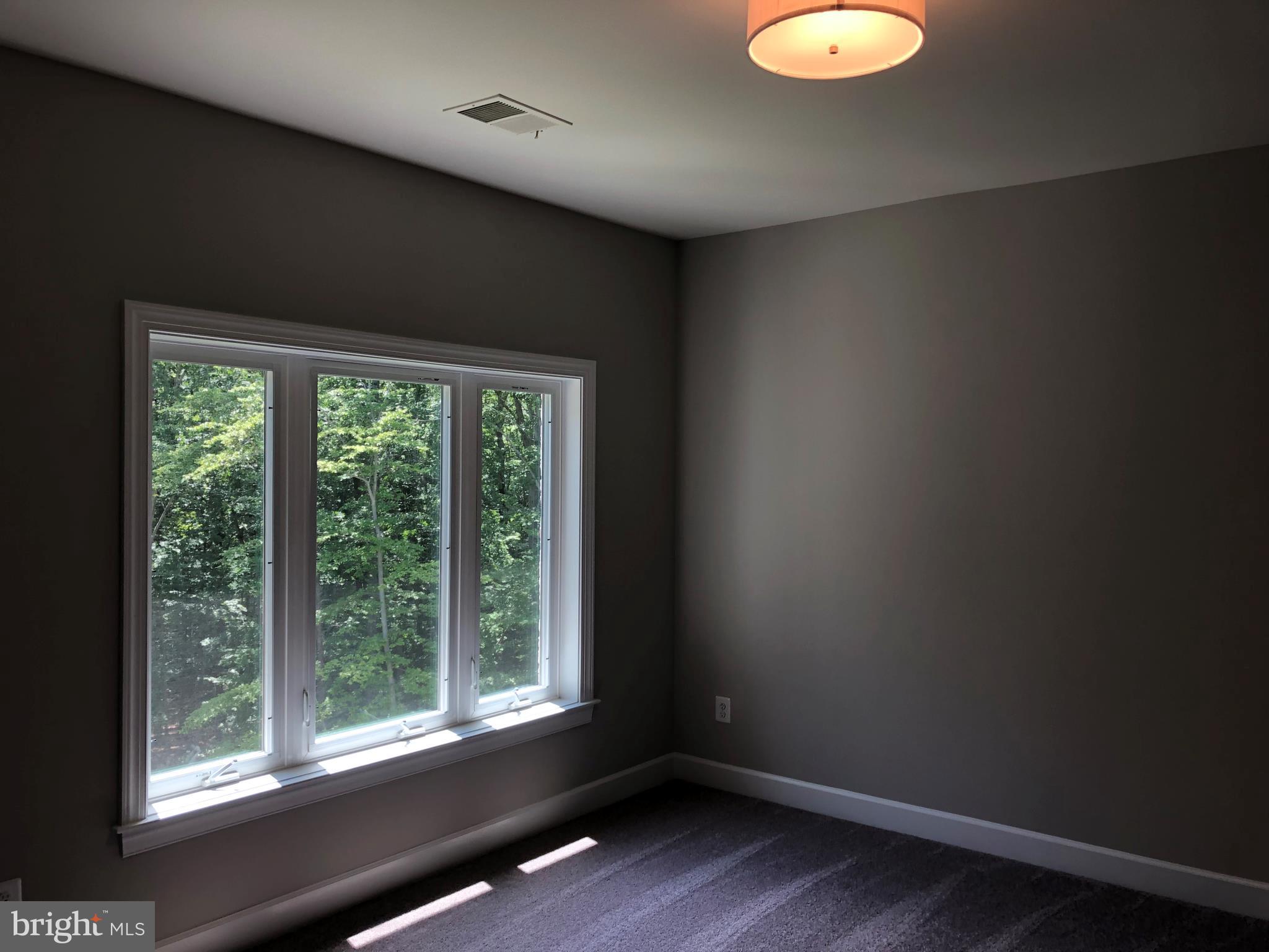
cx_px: 634
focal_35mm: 28
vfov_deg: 49.7
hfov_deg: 63.4
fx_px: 1026
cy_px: 476
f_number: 1.8
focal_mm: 4
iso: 50
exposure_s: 1/120
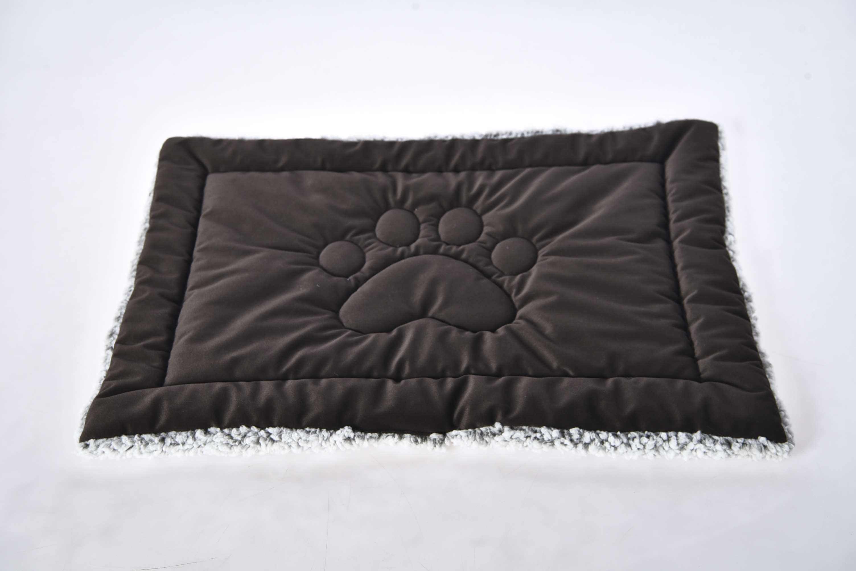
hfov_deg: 35.6
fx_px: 1332
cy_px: 286
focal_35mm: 56
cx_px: 428
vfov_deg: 24.2
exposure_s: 1/125
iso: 320
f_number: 9
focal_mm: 56
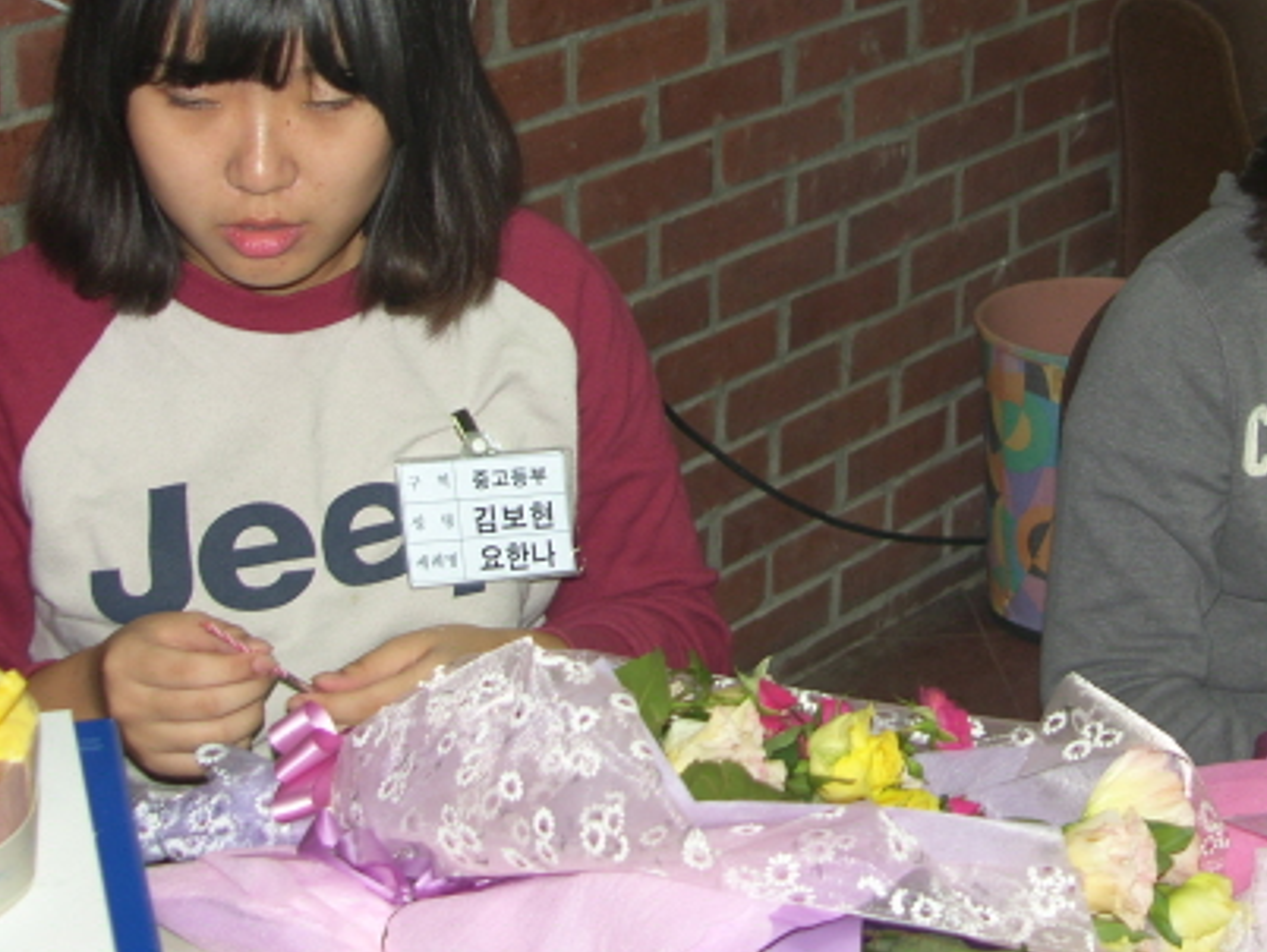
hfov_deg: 22.3
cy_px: 263
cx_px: 898
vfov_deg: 16.9
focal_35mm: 87
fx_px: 3186
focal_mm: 12.9
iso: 50
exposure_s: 1/50
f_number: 2.5
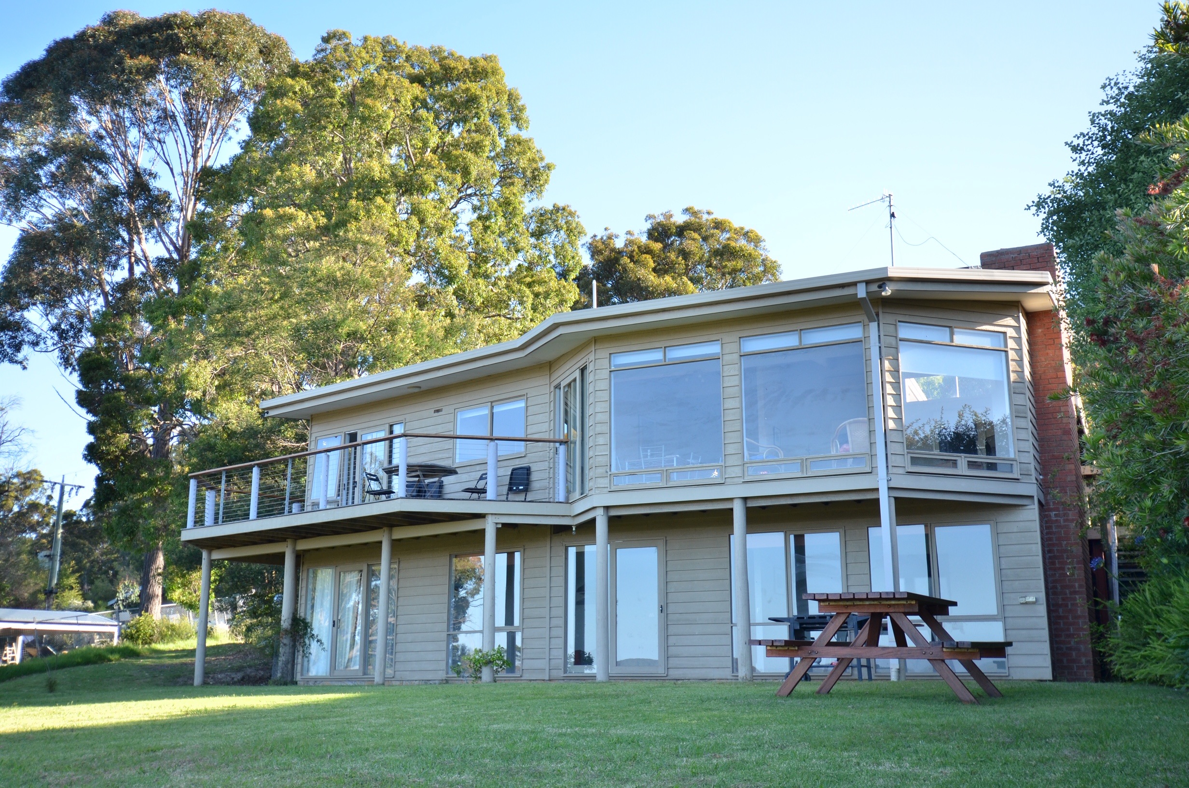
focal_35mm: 36
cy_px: 394
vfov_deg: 36.7
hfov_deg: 53.2
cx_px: 594
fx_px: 1187
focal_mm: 24
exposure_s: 1/200
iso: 250
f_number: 8
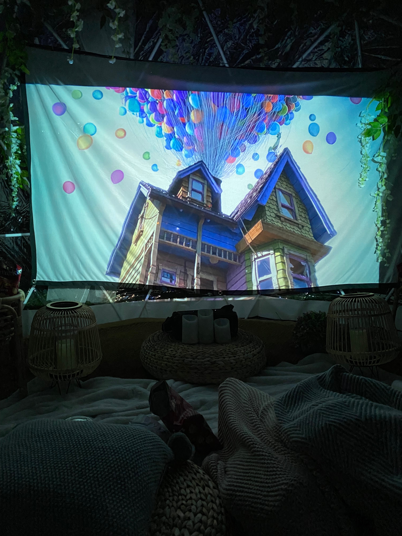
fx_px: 403
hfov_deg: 53.1
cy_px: 268
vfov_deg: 67.3
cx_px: 201
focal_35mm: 26
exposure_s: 1/30
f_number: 1.8
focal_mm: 4.25
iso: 800
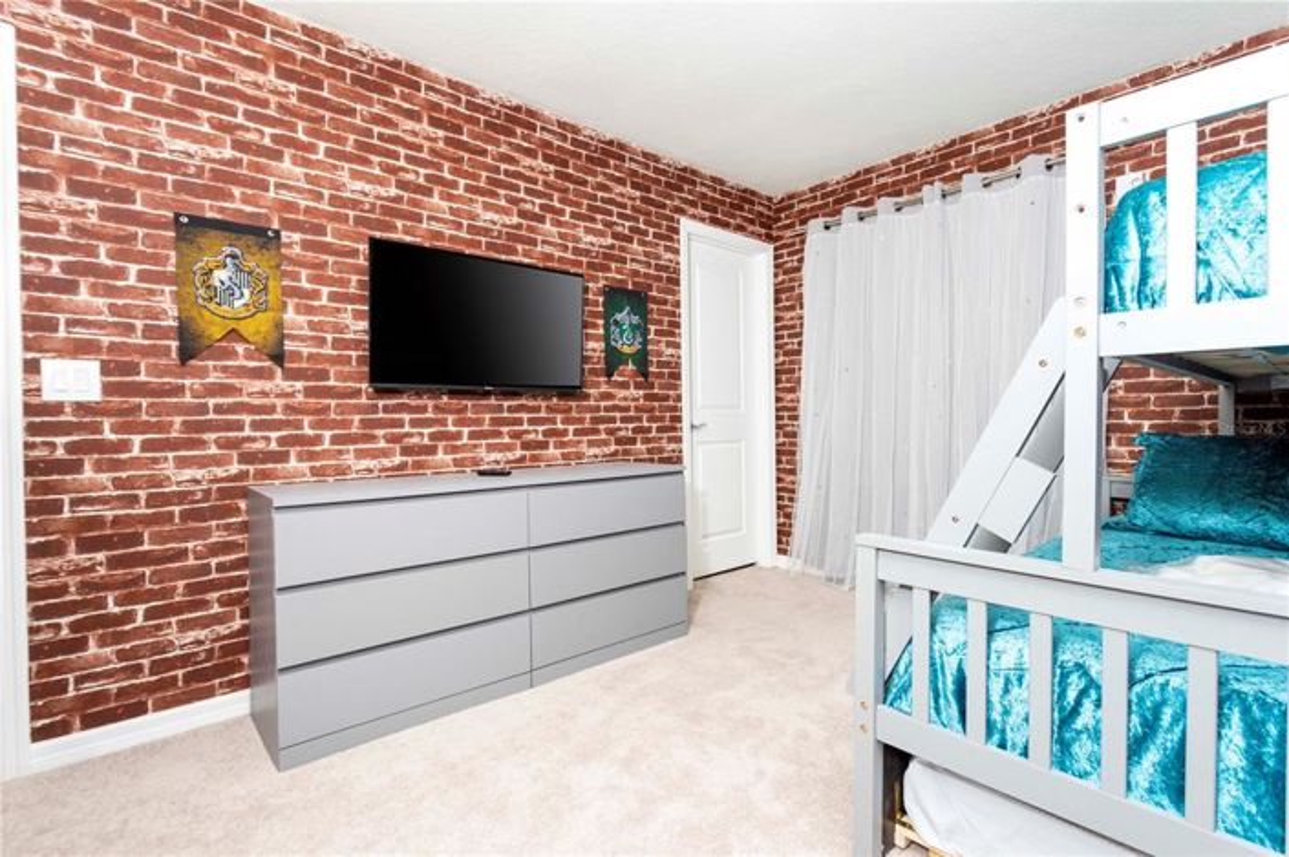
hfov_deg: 93.3
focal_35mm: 17
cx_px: 644
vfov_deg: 70.4
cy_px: 428
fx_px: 608
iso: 1250
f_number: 8
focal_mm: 17
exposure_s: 1/50
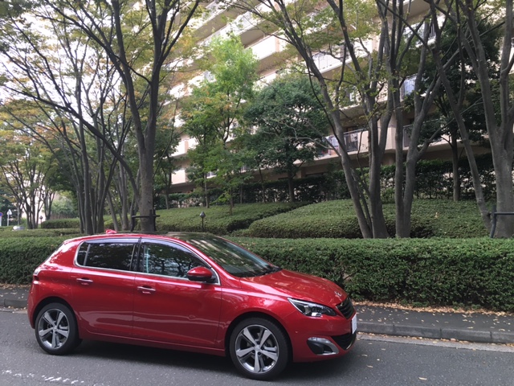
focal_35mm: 29
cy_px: 193
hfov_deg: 61.7
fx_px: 431
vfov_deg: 48.2
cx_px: 257
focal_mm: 4.15
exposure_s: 1/30
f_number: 2.2
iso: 32
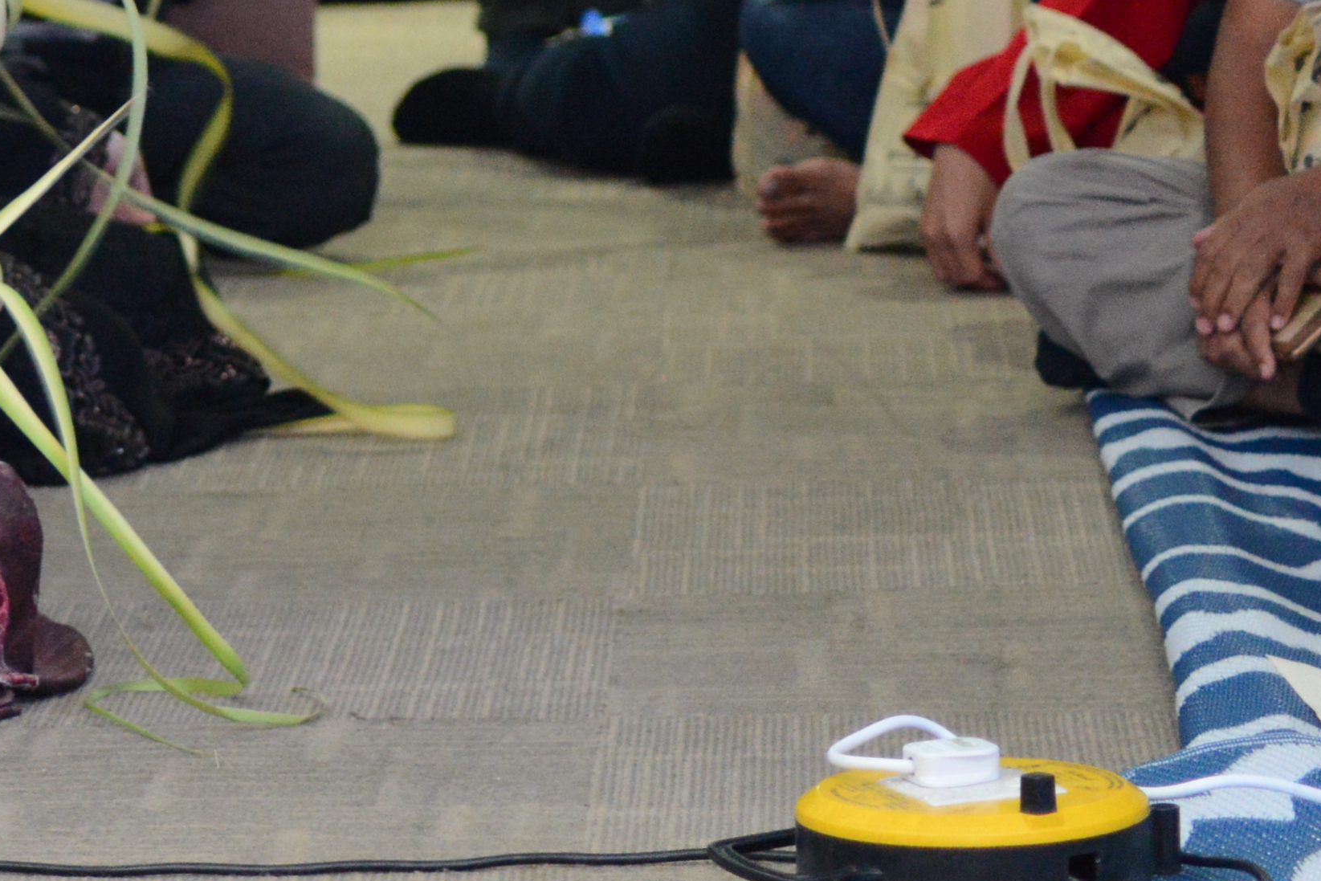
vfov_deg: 7.1
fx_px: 7045
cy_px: 115
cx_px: -250
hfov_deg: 10.5
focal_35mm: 192
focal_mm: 70
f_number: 4
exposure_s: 1/60
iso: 5000
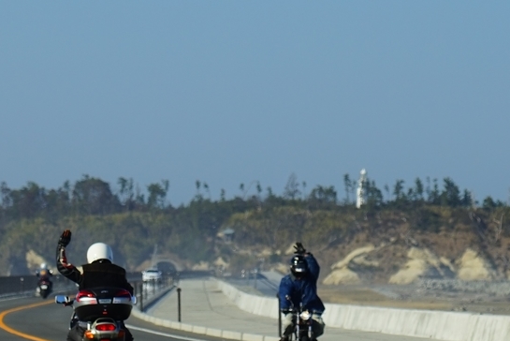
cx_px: 183
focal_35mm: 154
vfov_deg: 8.9
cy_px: 168
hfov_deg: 13.3
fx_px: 2183
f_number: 5.6
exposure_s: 1/1000
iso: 100
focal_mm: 105
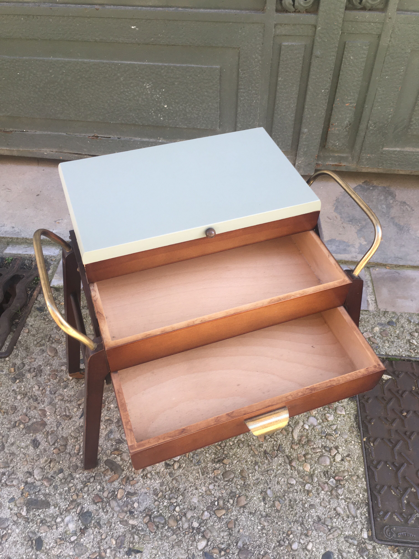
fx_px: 468
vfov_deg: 61.7
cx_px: 210
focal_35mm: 29
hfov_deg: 48.2
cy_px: 280
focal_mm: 4.15
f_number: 2.2
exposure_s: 1/100
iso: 40
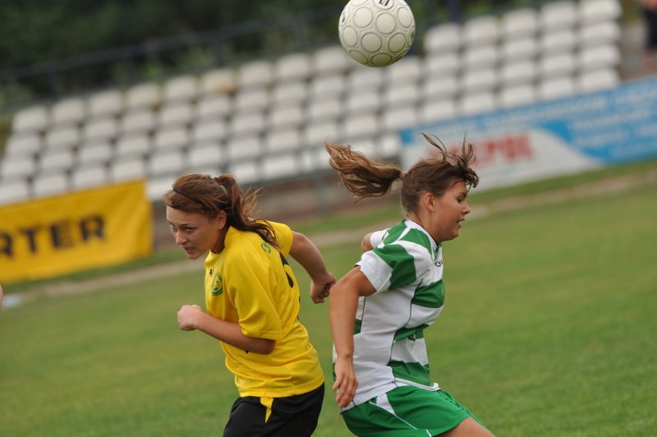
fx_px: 5470
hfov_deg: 6.9
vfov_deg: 4.6
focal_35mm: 300
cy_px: 218
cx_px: 328
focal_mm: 200
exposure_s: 1/1000
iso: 200
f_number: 4
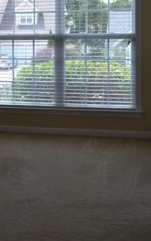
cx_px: 21
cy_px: 47
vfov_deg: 33.0
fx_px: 396
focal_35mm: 60
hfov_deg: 21.2
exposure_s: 1/125
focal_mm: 22
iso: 160
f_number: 5.6
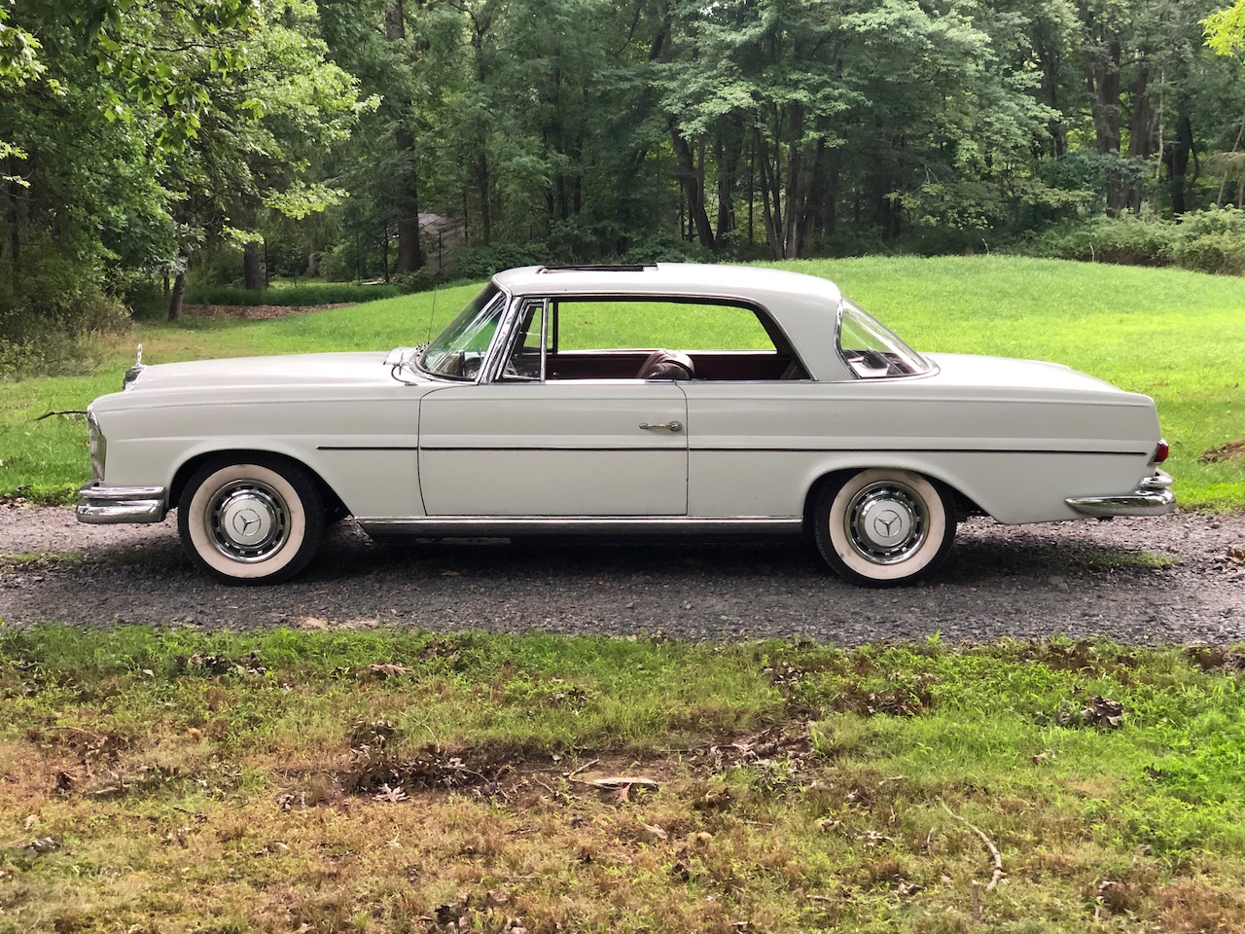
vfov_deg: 28.0
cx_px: 622
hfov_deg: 36.8
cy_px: 467
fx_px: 1870
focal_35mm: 52
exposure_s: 1/60
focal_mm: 6
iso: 100
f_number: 2.4
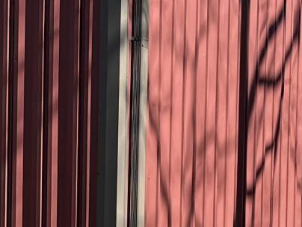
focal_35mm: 178
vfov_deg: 8.2
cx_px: -73
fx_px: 1553
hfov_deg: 10.9
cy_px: 297
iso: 80
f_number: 1.78
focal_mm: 6.76
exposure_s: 1/2169
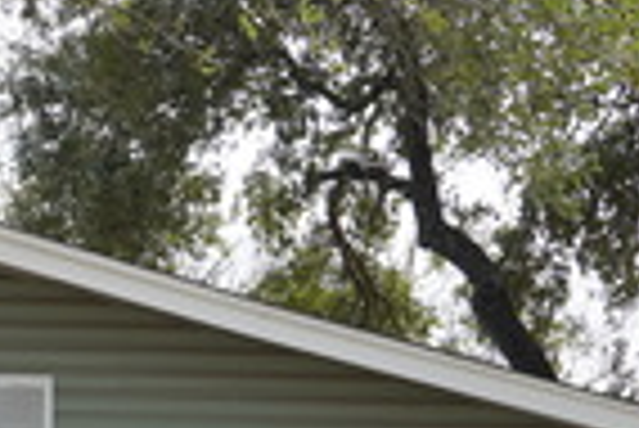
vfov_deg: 6.7
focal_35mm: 203
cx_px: -446
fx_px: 3607
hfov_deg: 9.7
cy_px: 656
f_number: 5.6
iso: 100
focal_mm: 30
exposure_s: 1/250
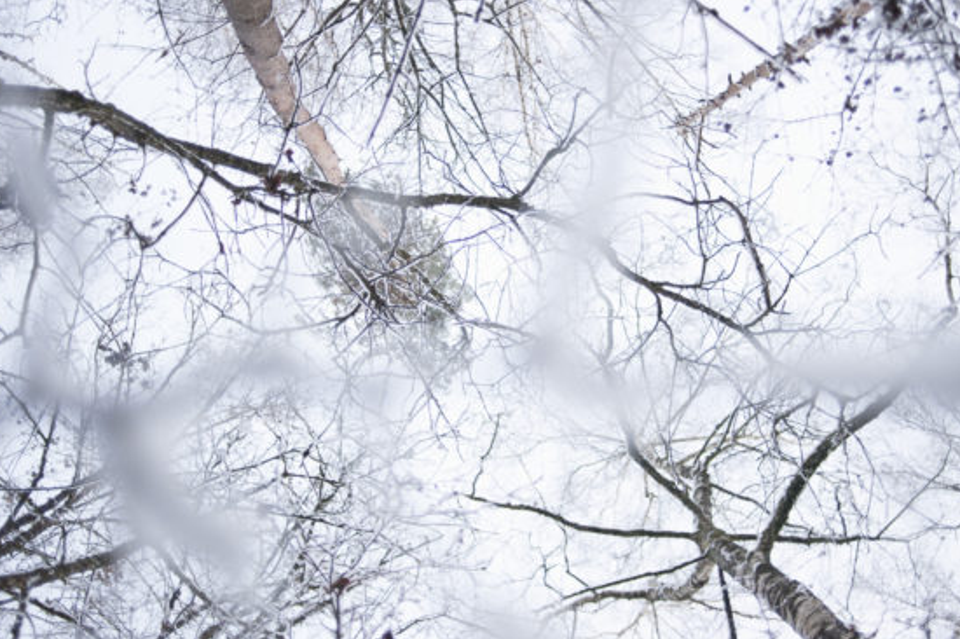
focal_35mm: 42
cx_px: 522
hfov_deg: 46.4
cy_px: 258
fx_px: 1119
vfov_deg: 31.8
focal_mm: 35
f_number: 2
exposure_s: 1/100
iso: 2000
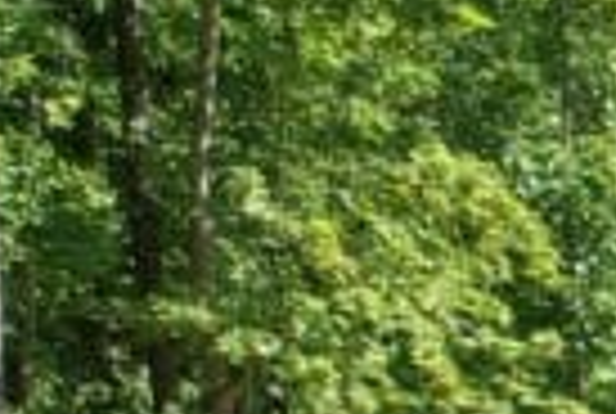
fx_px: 2812
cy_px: 799
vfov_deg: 8.1
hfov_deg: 10.8
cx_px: 1452
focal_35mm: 164
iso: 100
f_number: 2.8
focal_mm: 8.38
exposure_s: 1/800
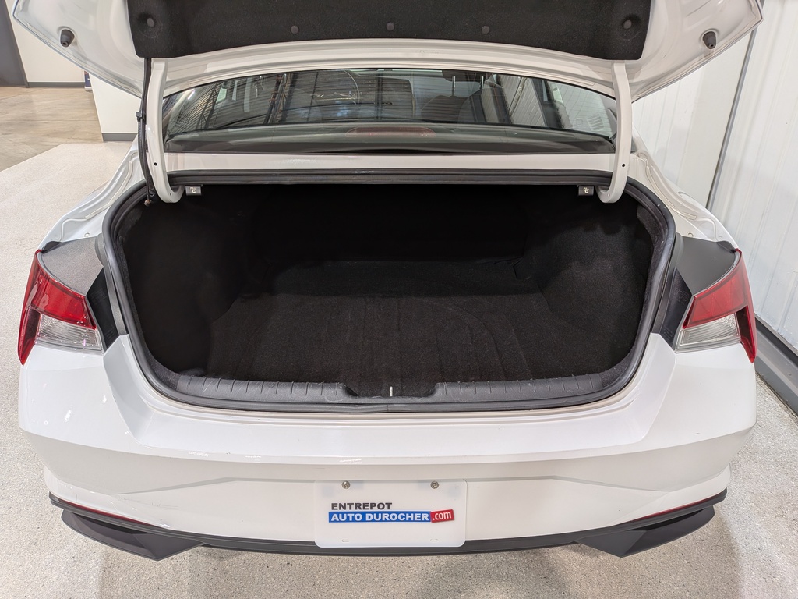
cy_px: 300
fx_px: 553
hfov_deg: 71.6
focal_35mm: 24
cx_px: 399
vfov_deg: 56.8
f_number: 1.7
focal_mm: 4.53
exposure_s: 1/267
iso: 30
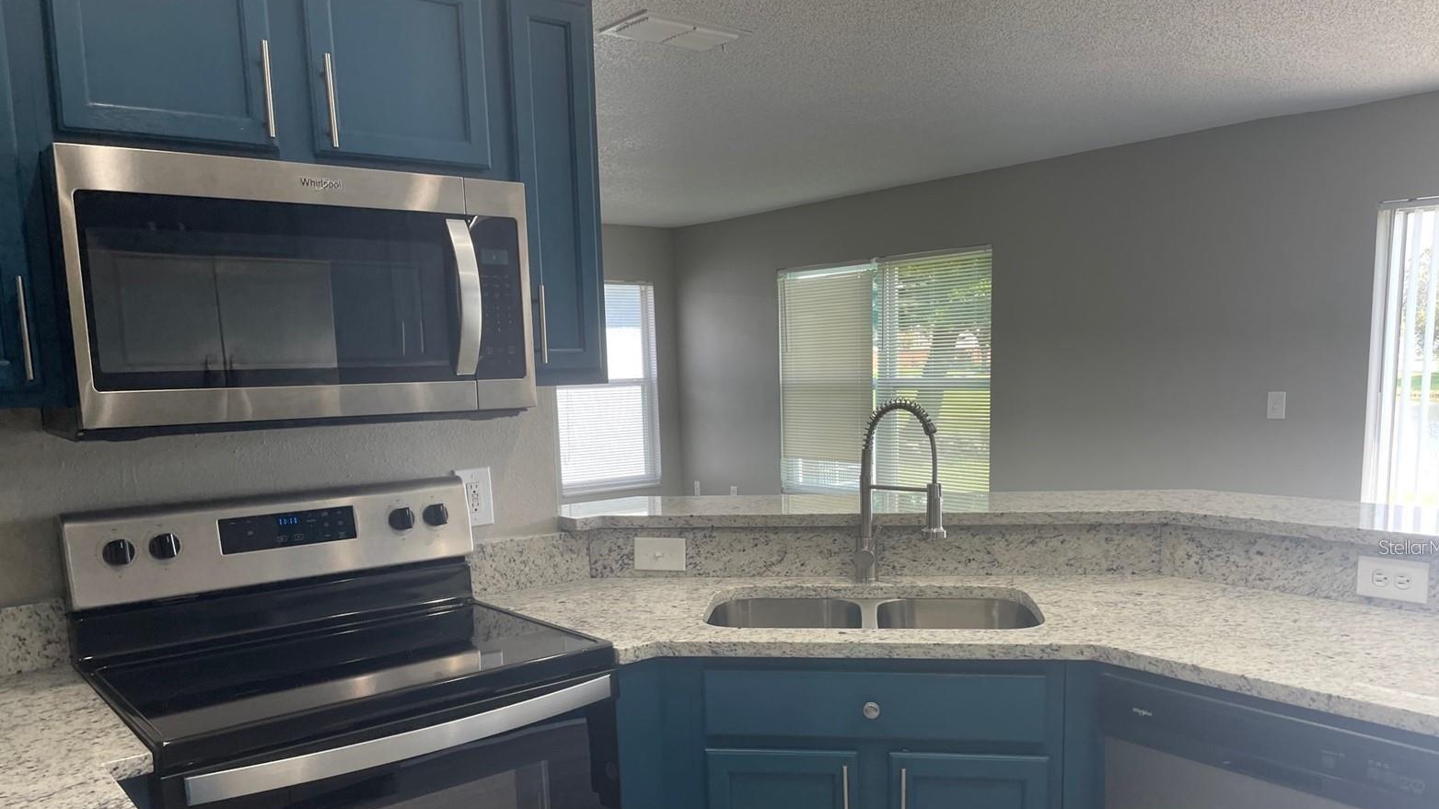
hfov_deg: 66.1
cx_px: 729
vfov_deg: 39.6
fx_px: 1106
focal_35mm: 29
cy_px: 547
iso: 40
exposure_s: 1/120
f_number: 1.6
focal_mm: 4.2
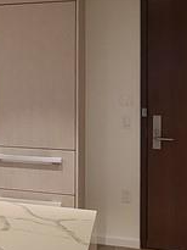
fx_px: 468
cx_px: -94
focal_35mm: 65
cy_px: 70
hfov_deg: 19.6
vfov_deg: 29.4
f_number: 2.2
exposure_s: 1/59
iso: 200
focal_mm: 2.2
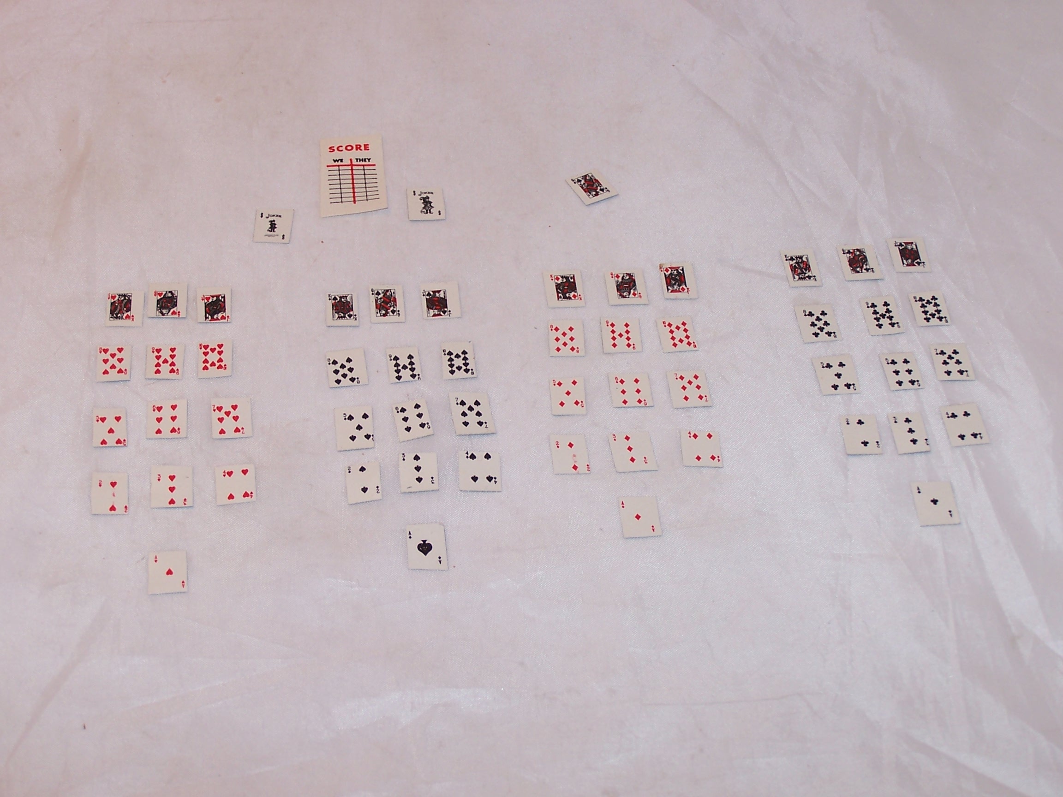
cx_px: 532
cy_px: 398
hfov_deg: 28.2
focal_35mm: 69
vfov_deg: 21.3
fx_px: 2119
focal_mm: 11.5
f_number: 3.2
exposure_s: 1/60
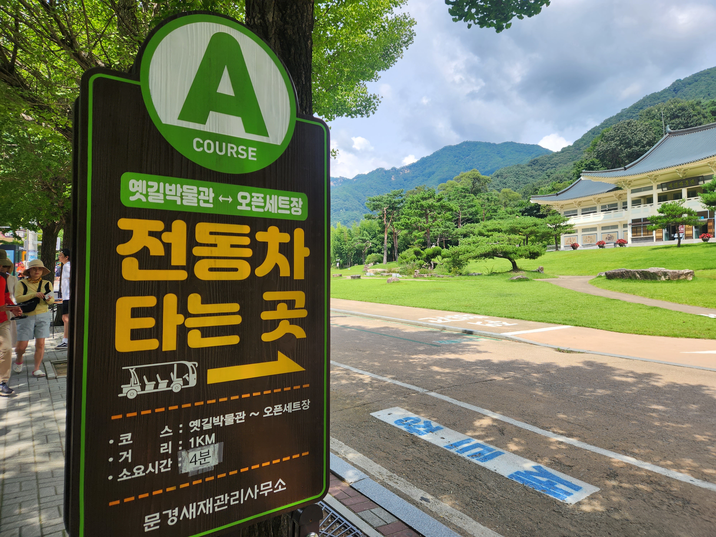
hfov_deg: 73.9
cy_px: 268
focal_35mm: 23
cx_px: 358
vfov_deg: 58.9
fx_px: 476
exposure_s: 1/1176
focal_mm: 5.4
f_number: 1.8
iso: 20
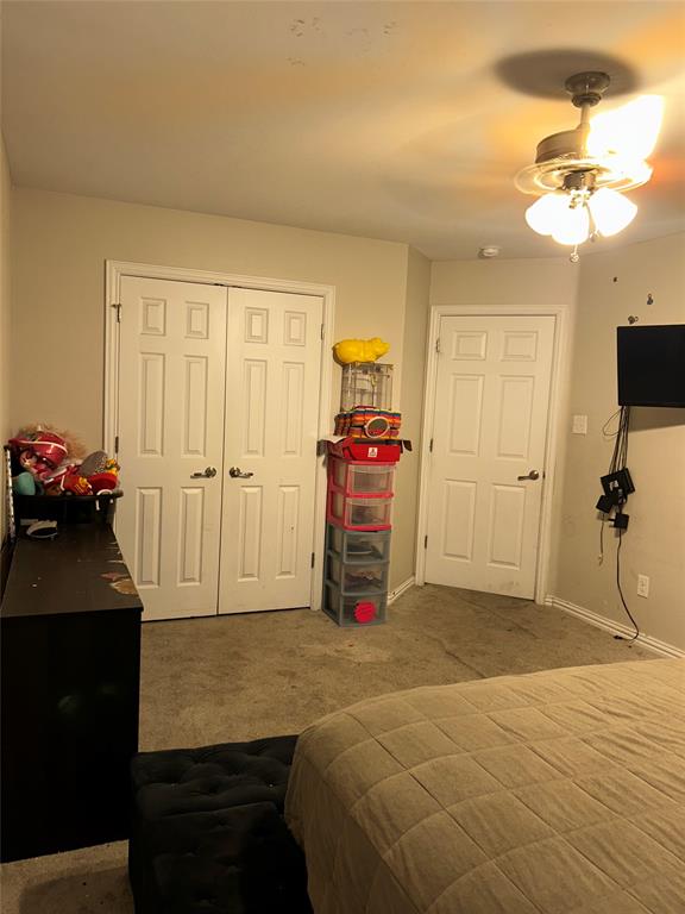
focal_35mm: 26
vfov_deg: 67.3
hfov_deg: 53.1
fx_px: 686
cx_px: 342
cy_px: 457
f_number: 1.5
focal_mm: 5.7
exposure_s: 1/15
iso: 64
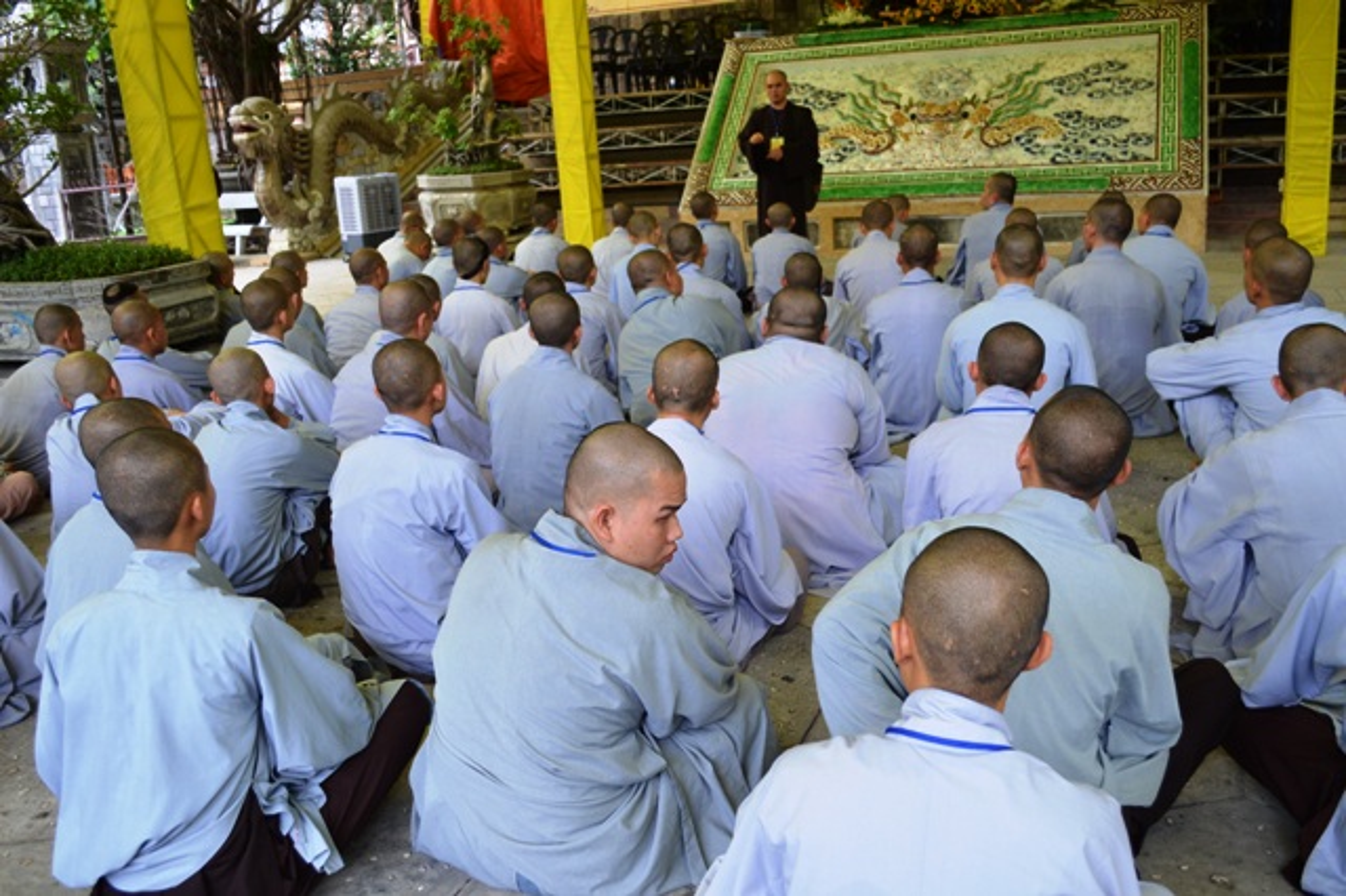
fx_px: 1233
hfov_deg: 57.2
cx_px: 673
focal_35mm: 33
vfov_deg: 39.9
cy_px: 448
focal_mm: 22
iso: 400
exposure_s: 1/100
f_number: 5
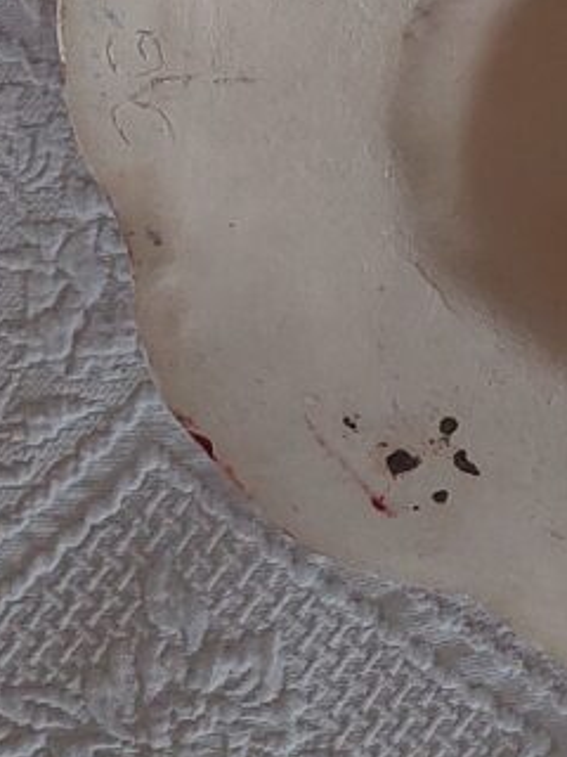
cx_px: 692
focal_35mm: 60
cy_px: 140
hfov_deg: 22.4
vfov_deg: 31.3
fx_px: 1310
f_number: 1.8
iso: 500
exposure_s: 1/50
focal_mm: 5.23
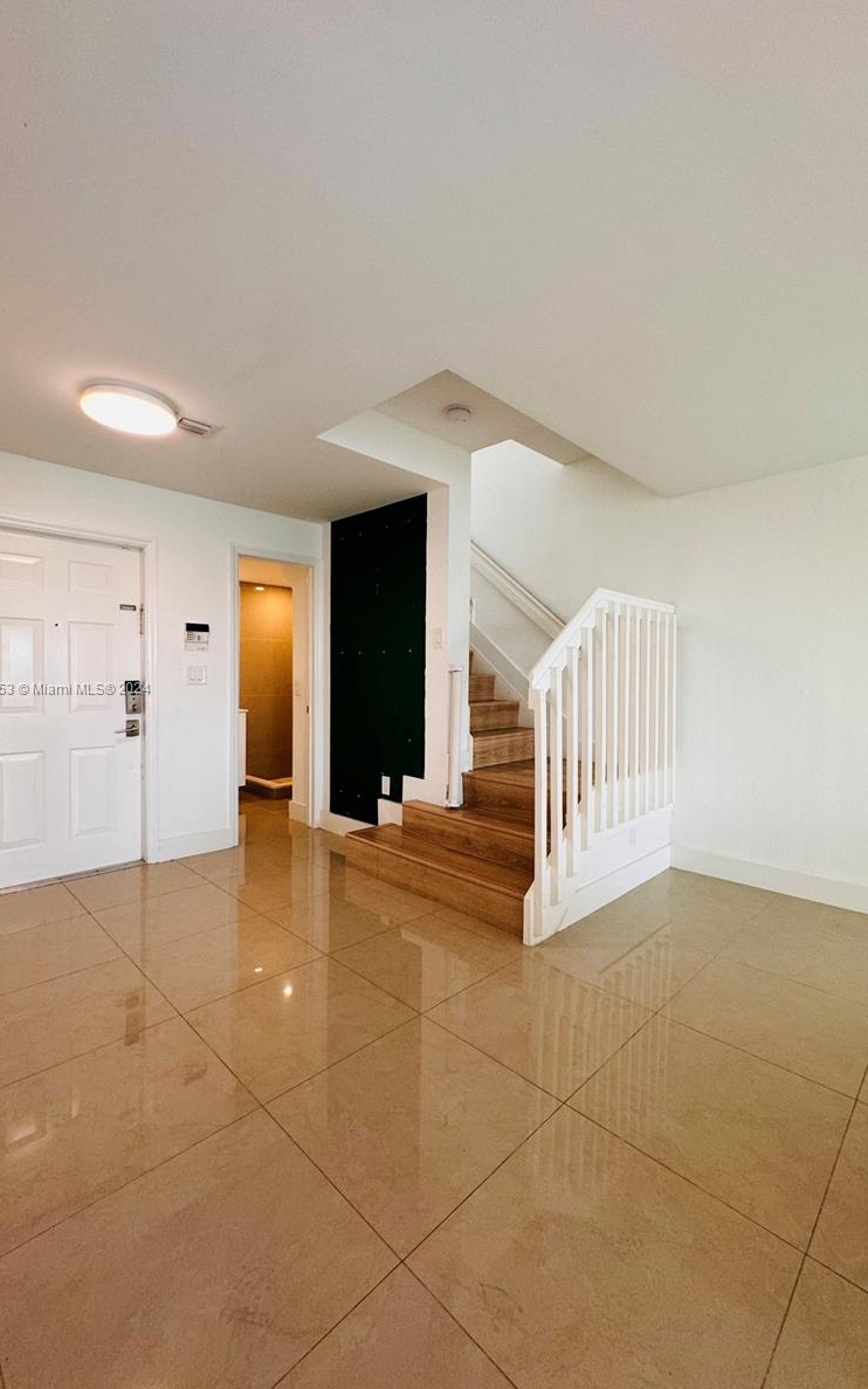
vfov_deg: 101.5
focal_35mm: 15
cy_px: 689
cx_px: 462
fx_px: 568
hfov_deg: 74.7
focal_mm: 2.22
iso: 125
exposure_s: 1/120
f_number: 2.2
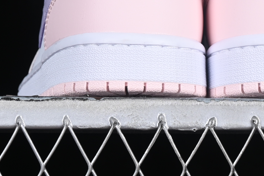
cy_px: -60
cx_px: 205
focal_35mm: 227
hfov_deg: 9.1
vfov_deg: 6.0
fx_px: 1664
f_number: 8
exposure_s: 1/80
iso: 160
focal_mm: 50
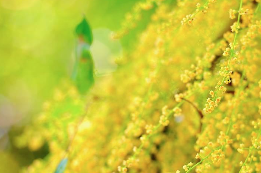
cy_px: 119
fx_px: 2478
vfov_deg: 4.0
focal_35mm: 342
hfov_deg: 6.0
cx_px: 162
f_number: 2.8
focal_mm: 200
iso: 400
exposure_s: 1/320
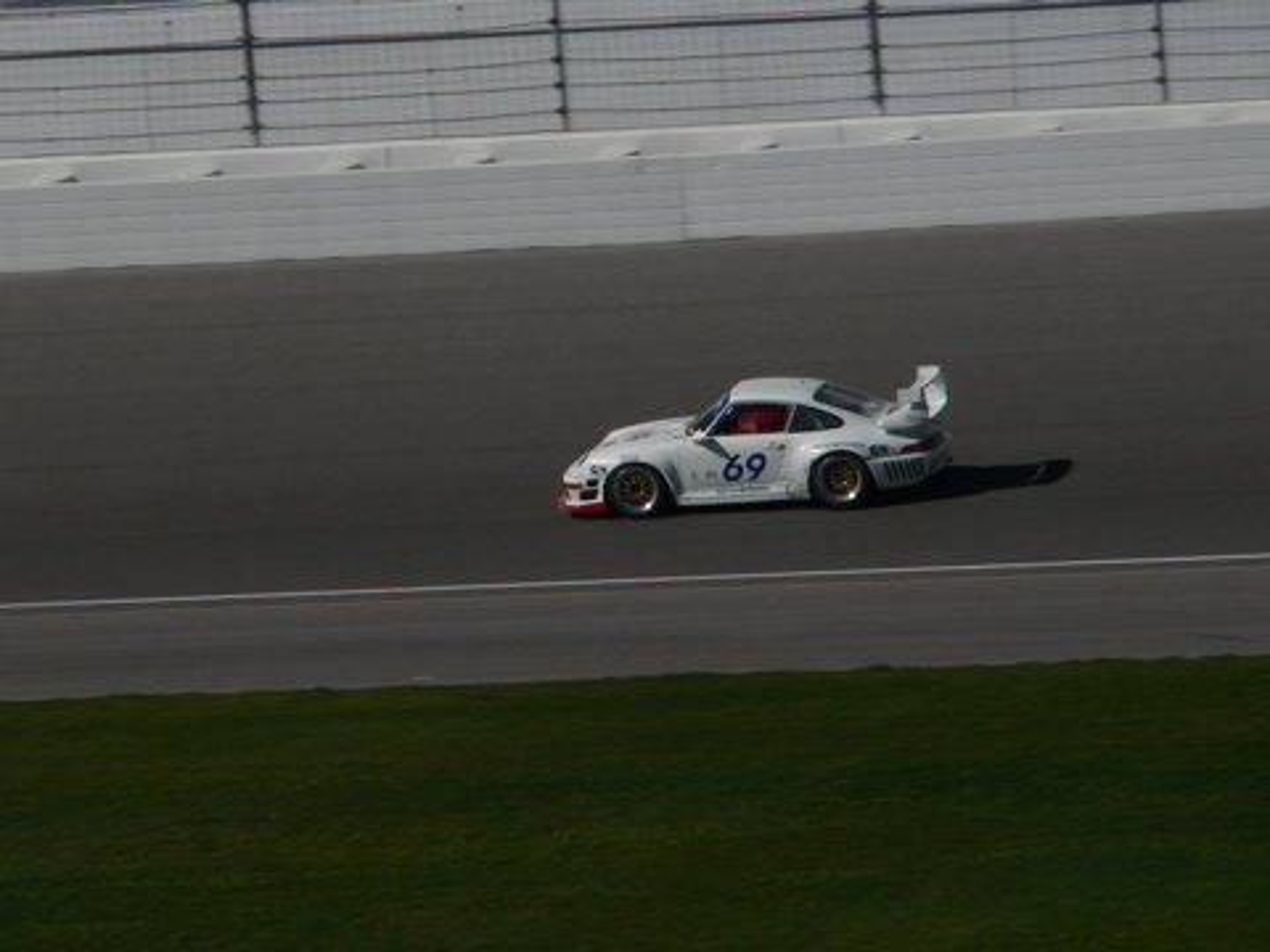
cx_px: 635
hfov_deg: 4.6
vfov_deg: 3.4
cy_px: 476
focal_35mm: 432
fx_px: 15849
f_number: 6.5
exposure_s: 1/1000
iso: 80
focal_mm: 72
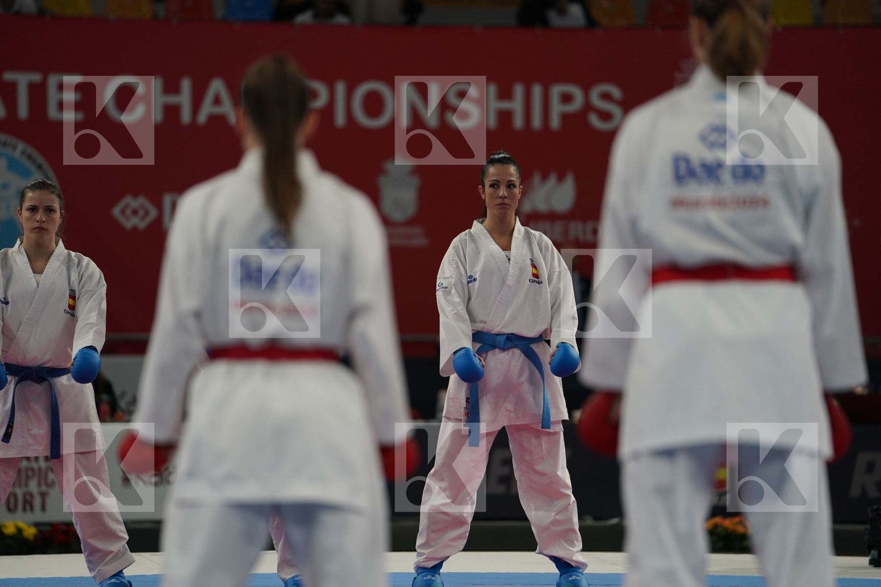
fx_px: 4894
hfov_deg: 10.3
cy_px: 294
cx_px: 440
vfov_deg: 6.9
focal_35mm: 200
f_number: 2.8
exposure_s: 1/1000
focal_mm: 200
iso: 1000
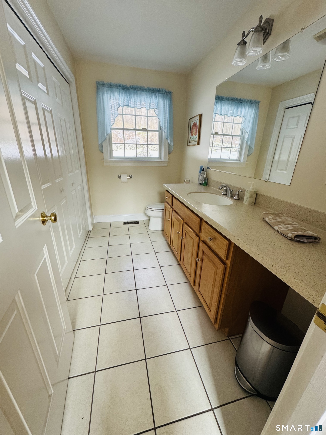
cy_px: 218
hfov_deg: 85.7
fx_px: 176
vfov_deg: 102.1
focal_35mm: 14
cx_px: 163
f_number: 2.2
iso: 200
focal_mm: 2.22
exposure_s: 1/120
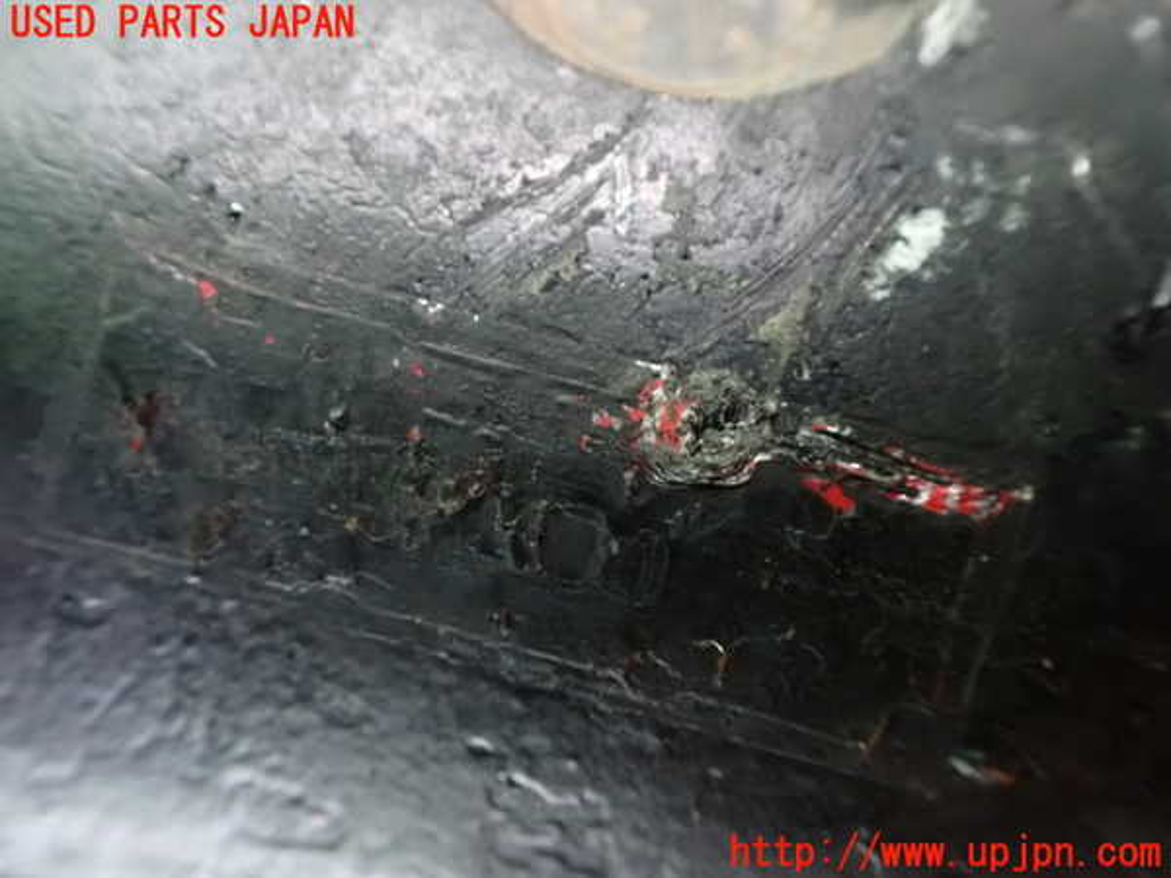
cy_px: 439
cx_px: 586
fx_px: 1015
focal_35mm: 30
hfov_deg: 60.0
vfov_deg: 46.8
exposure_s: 1/13
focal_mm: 5.4
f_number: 2.3
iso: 1600
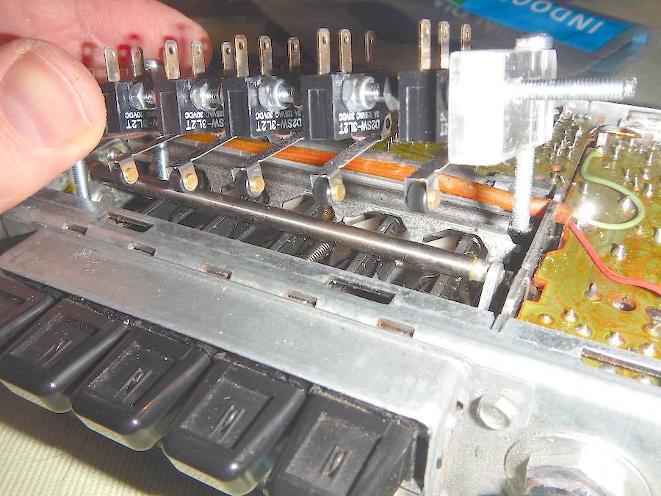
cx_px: 330
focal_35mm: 33
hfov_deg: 55.4
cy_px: 248
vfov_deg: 42.9
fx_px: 630
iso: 200
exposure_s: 1/30
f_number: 7.9
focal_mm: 5.9
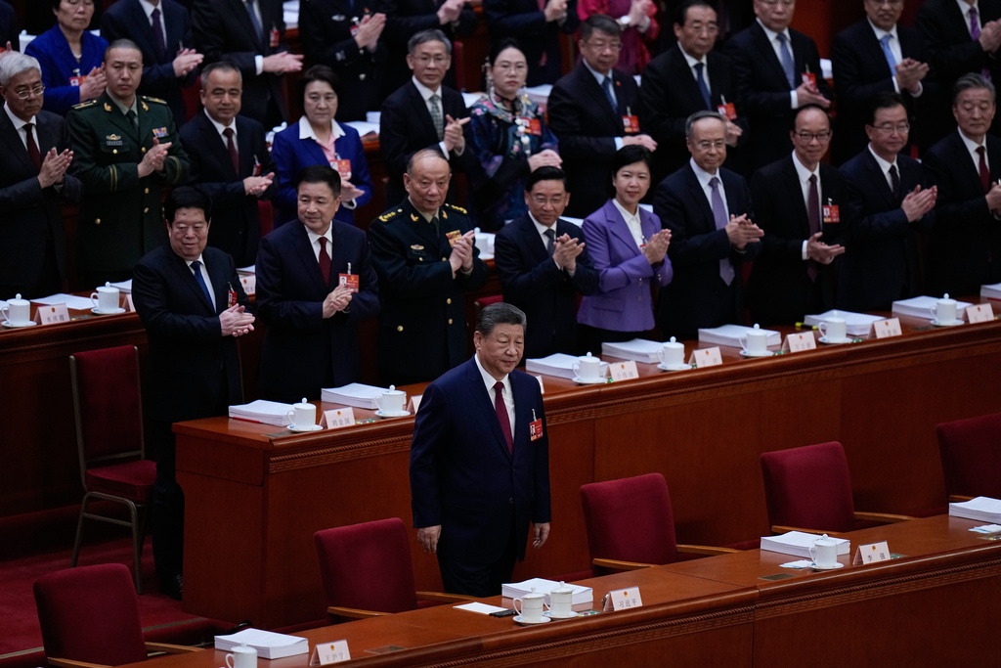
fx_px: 11123
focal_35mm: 400
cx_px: 500
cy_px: 334
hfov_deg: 5.2
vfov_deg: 3.4
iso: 2500
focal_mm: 400
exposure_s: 1/800
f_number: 2.8
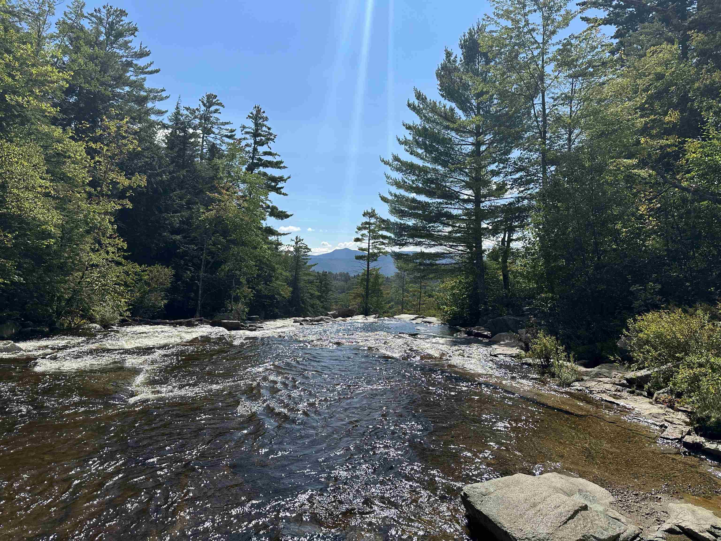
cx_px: 360
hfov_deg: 71.6
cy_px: 270
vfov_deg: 56.8
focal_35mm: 24
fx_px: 500
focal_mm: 6.86
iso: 80
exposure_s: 1/6623
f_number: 1.78
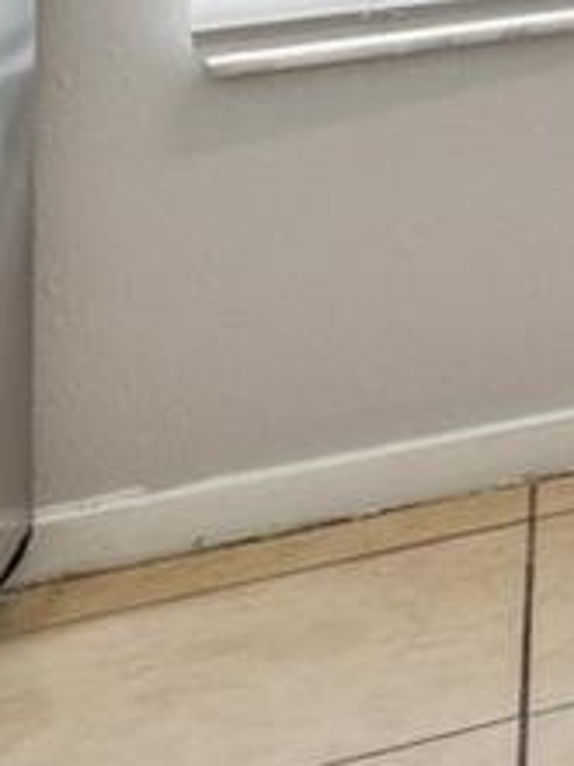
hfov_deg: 8.6
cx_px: 2167
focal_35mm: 105
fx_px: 2321
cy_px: -658
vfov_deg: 15.7
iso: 100
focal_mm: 10
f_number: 7.1
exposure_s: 1/40
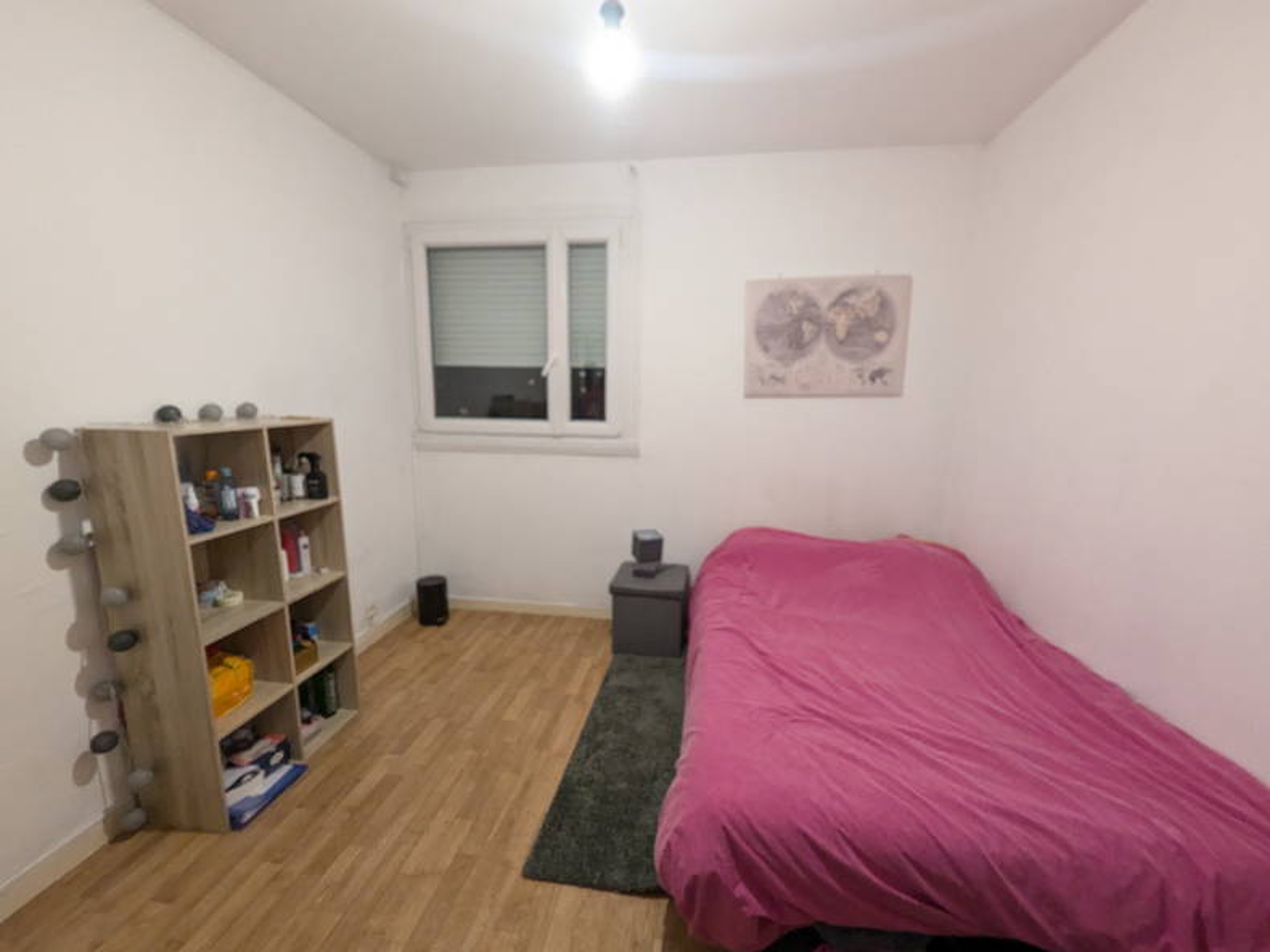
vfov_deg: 89.9
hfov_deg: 106.2
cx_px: 635
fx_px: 477
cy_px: 476
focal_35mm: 13
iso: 613
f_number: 2.2
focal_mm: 1.95
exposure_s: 1/32
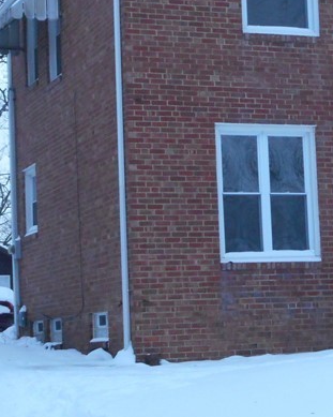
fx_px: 1393
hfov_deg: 13.6
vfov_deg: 17.0
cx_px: 231
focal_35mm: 113
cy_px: 210
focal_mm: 7.9
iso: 400
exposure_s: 1/30
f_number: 4.7
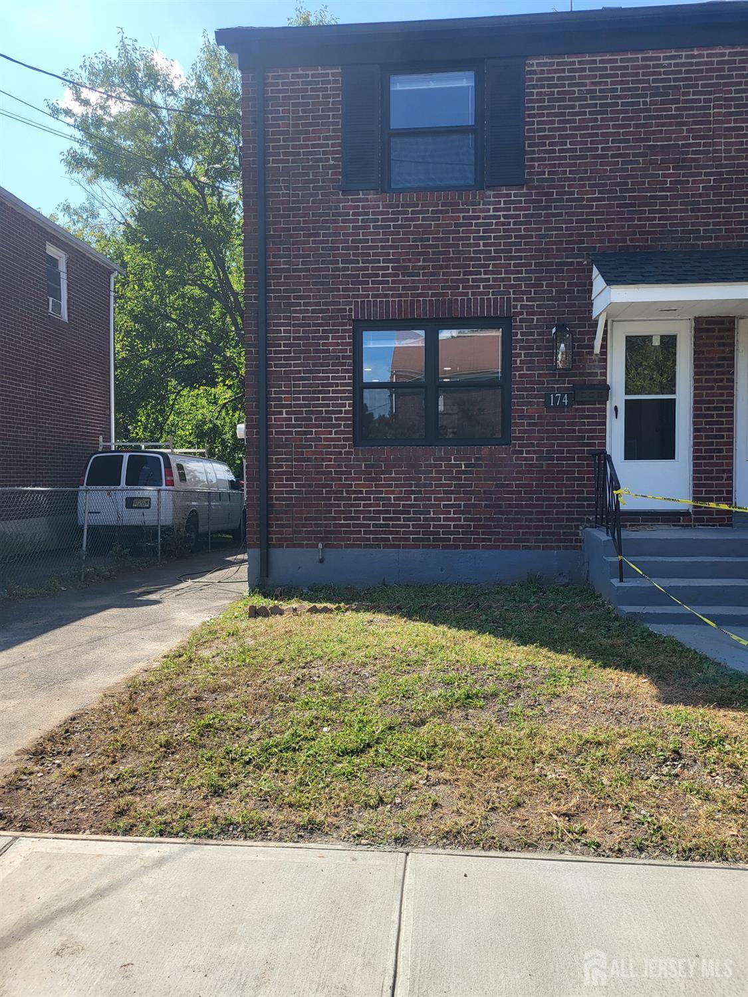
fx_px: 749
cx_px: 374
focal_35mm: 26
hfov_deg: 53.1
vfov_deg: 67.3
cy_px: 498
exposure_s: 1/1672
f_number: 1.8
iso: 40
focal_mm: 5.4
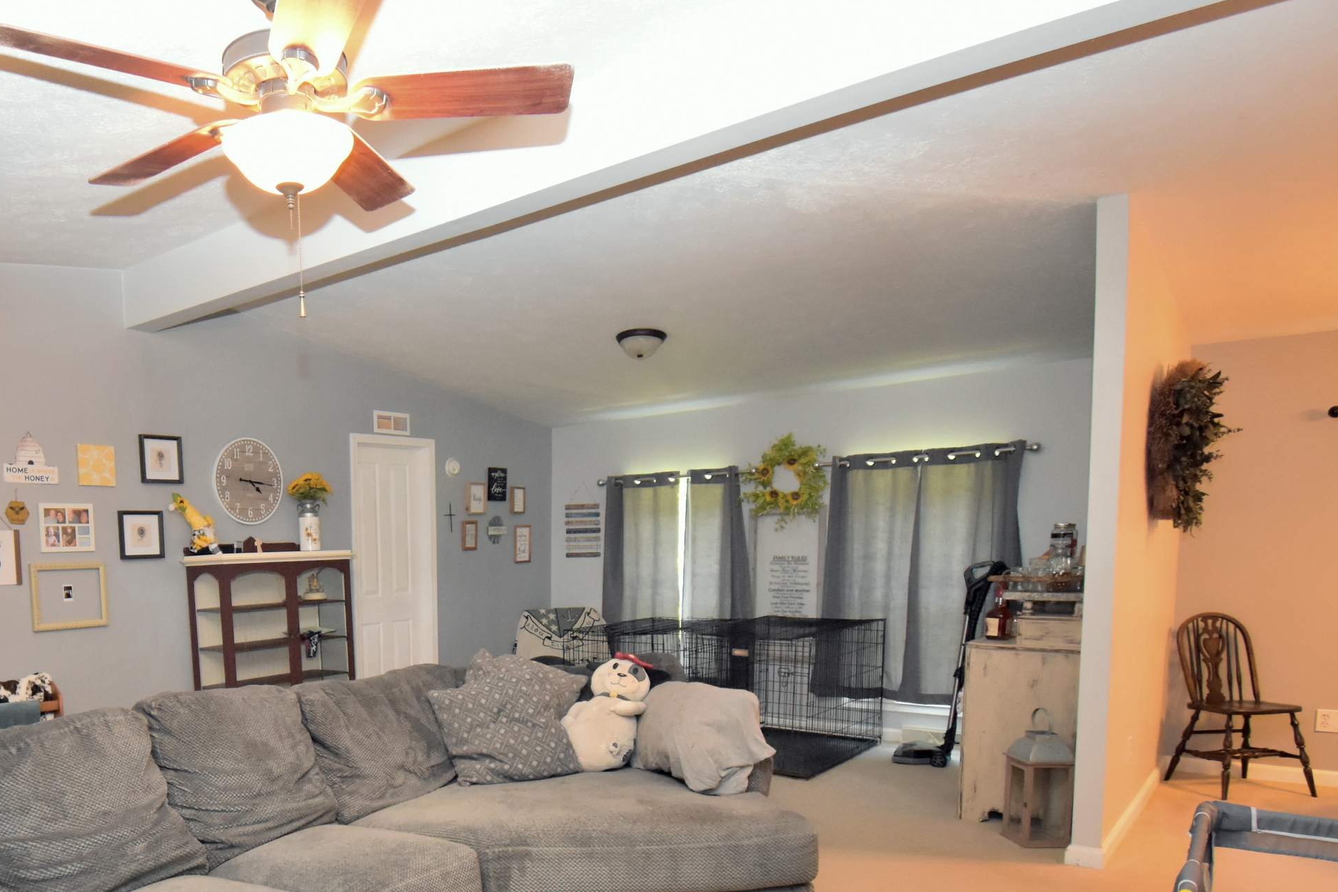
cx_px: 374
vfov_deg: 50.7
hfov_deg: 70.0
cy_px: 678
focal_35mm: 24
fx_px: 892
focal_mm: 10
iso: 2200
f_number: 4.5
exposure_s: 1/60
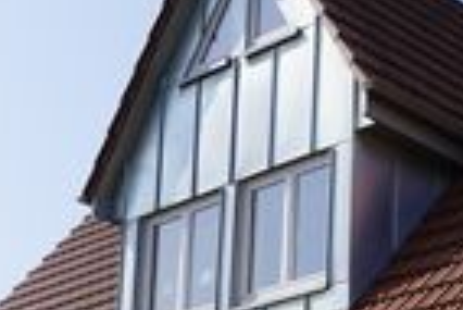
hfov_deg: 17.7
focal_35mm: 114
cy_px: 421
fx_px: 1468
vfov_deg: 11.7
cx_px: 414
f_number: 5
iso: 100
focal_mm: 18
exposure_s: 1/640
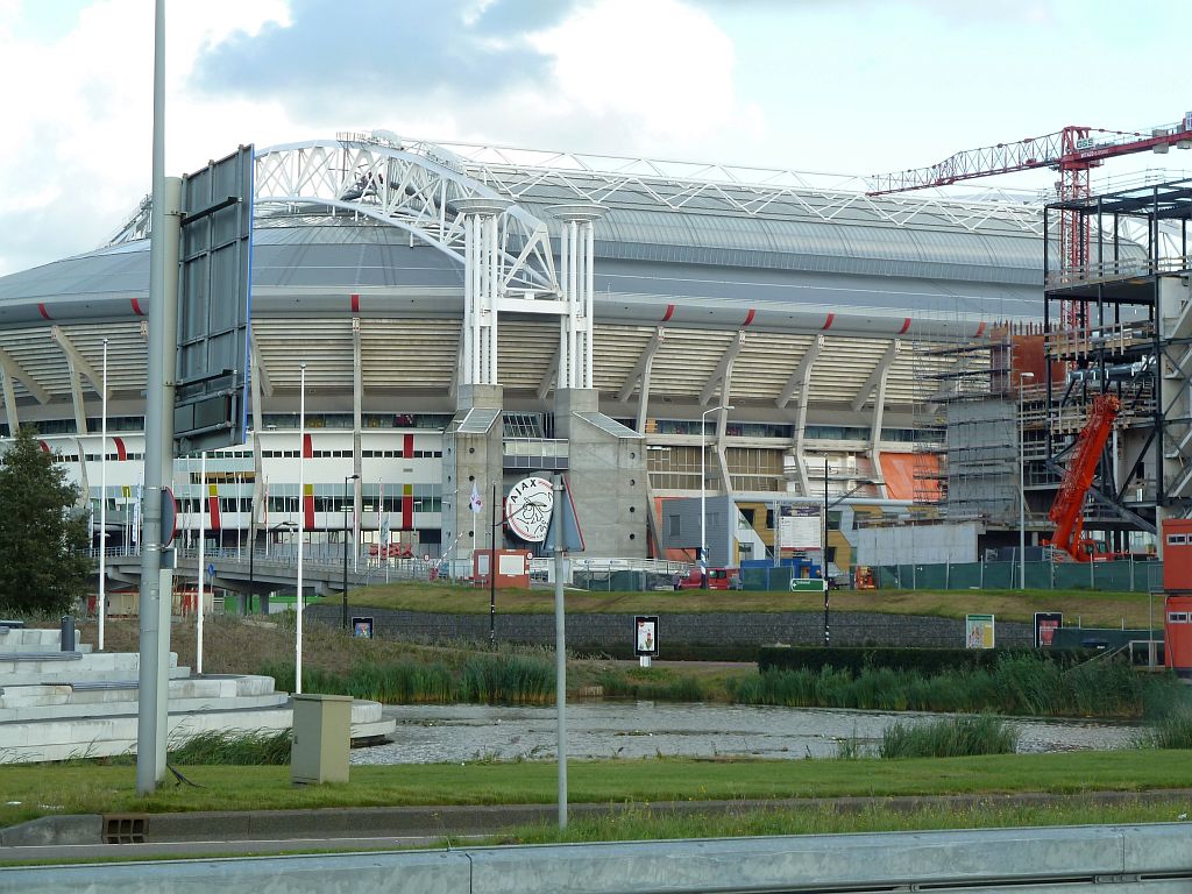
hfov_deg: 20.4
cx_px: 596
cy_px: 447
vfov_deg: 15.4
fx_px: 3306
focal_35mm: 96
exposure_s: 1/125
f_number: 4.3
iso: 80
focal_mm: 15.8
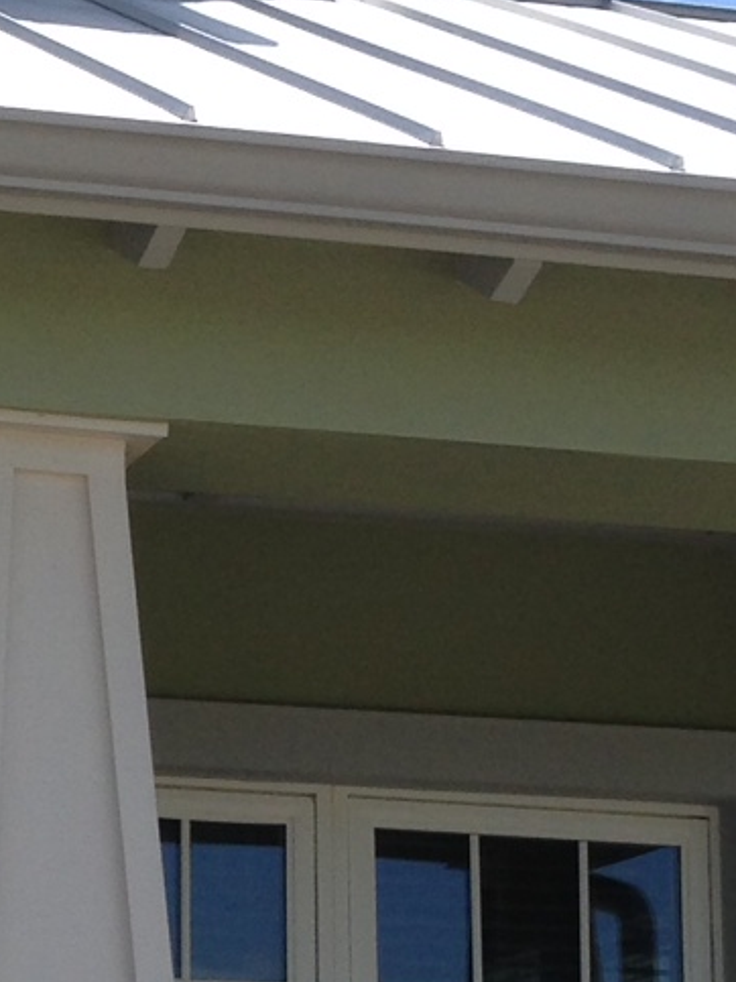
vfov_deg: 14.0
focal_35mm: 140
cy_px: 868
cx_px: -169
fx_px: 3971
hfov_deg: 10.4
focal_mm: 4.12
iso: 50
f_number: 2.4
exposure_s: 1/1153
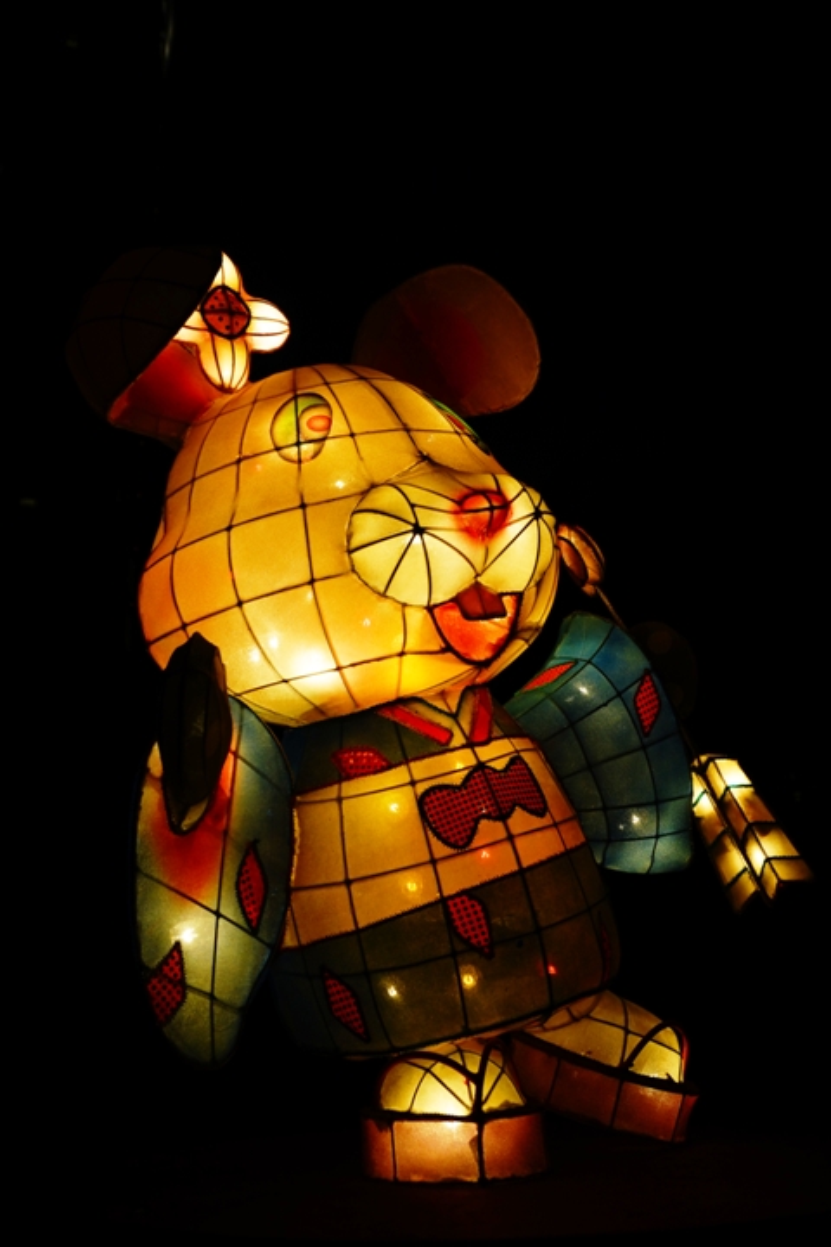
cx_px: 416
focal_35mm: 30
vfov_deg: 61.9
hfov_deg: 43.6
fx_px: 1039
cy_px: 624
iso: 200
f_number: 2.8
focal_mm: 20
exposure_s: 1/60
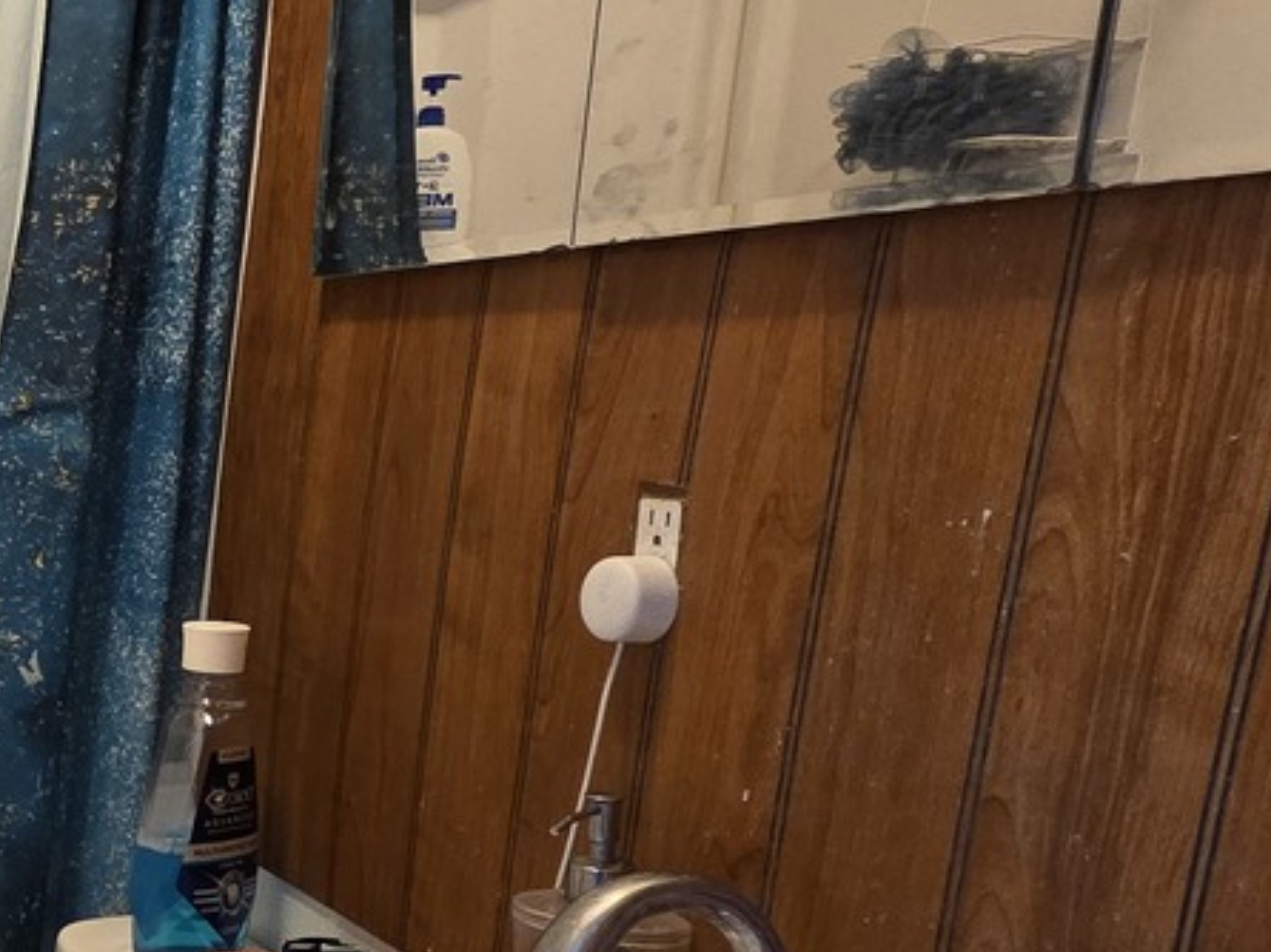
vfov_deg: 33.5
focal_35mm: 42
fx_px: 1541
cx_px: -356
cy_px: 735
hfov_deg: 33.5
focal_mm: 2.2
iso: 500
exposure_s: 1/60
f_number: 2.2
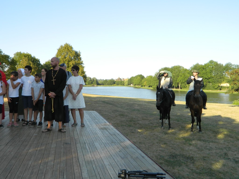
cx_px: 120
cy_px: 90
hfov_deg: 58.4
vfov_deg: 45.4
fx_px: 214
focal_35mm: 31
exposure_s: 1/320
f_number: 3.2
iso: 80
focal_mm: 5.6
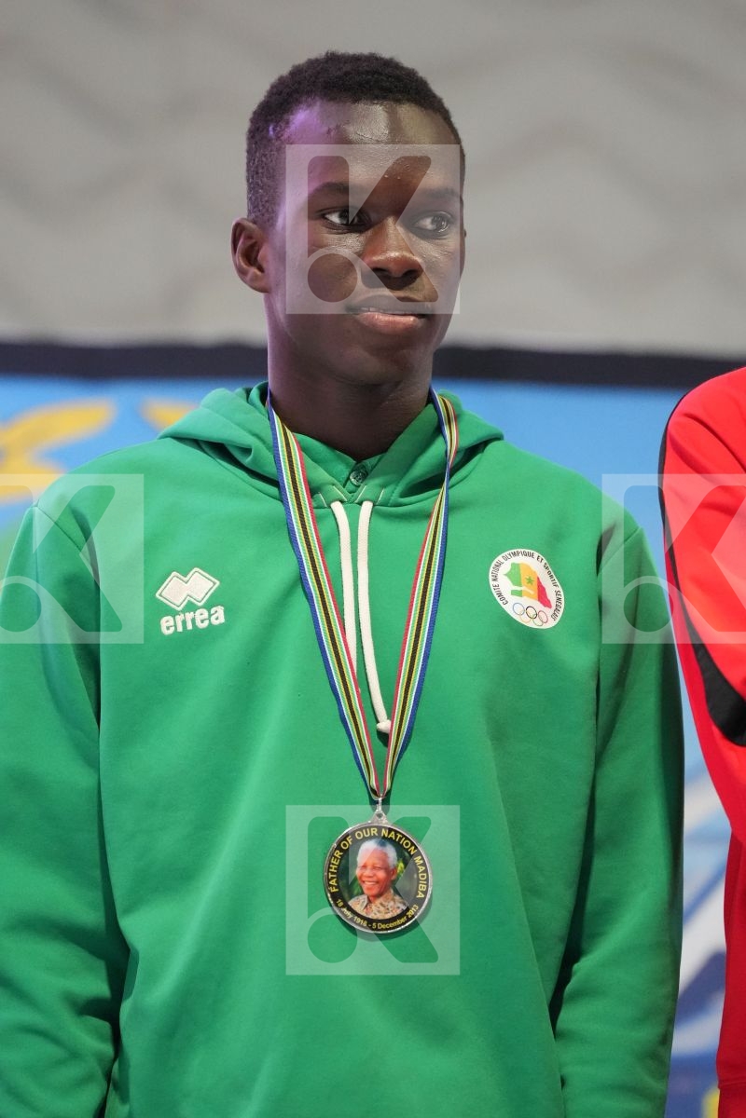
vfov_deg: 6.9
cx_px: 373
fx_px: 9324
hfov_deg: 4.6
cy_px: 559
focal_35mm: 300
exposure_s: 1/250
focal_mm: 200
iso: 5000
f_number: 2.8
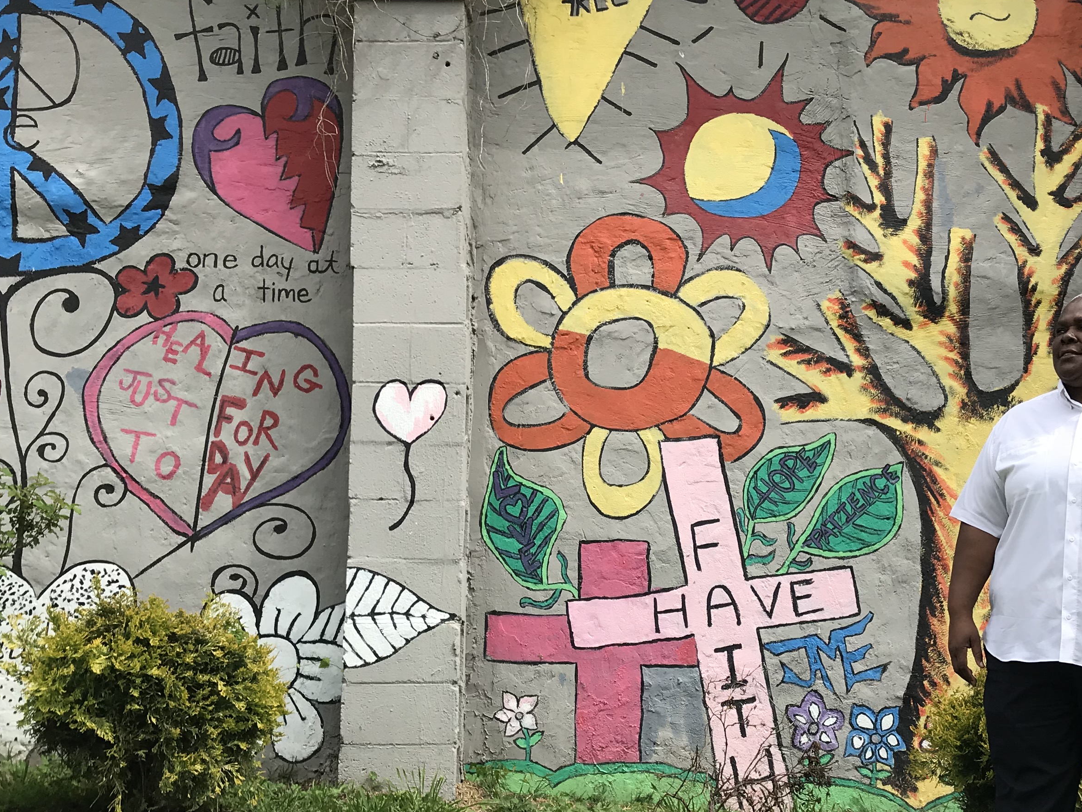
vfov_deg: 30.2
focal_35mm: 48
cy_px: 499
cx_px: 657
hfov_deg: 39.5
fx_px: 1500
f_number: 1.8
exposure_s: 1/1277
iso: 20
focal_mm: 3.99
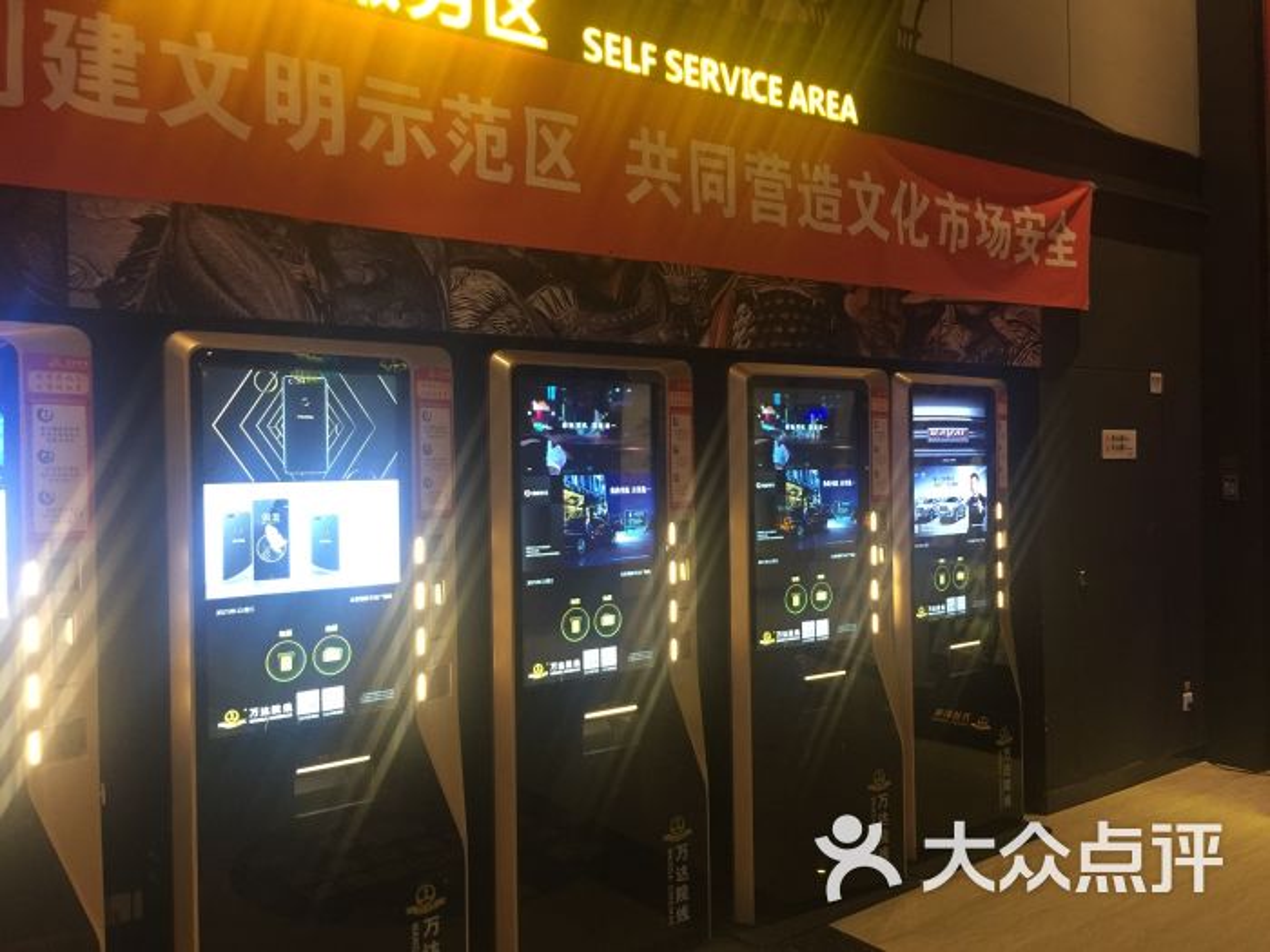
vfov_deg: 48.2
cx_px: 635
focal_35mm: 29
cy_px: 476
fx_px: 1064
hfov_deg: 61.7
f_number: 2.2
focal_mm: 4.15
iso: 160
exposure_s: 1/17
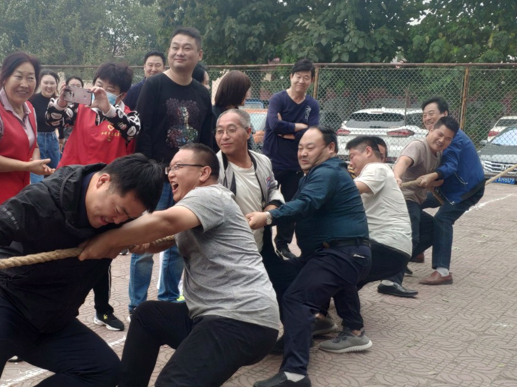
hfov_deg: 46.5
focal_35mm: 39
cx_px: 142
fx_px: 582
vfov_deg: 36.7
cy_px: 228
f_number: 1.8
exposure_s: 1/282
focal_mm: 4.22
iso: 100
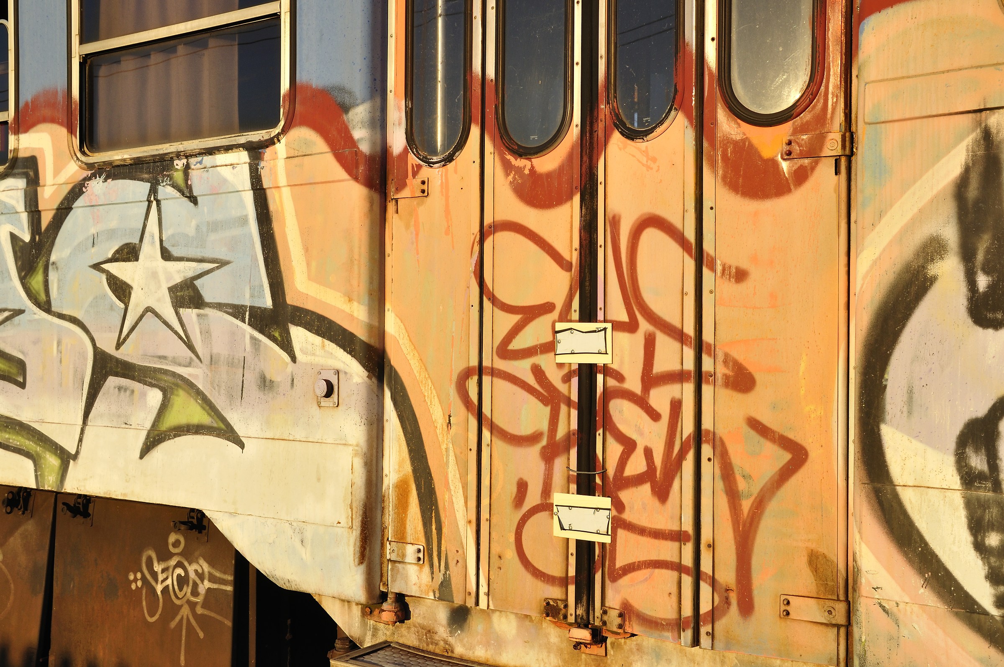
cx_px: 502
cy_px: 334
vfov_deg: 30.8
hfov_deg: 45.0
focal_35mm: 44
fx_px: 1212
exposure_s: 1/250
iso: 200
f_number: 10
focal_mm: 29
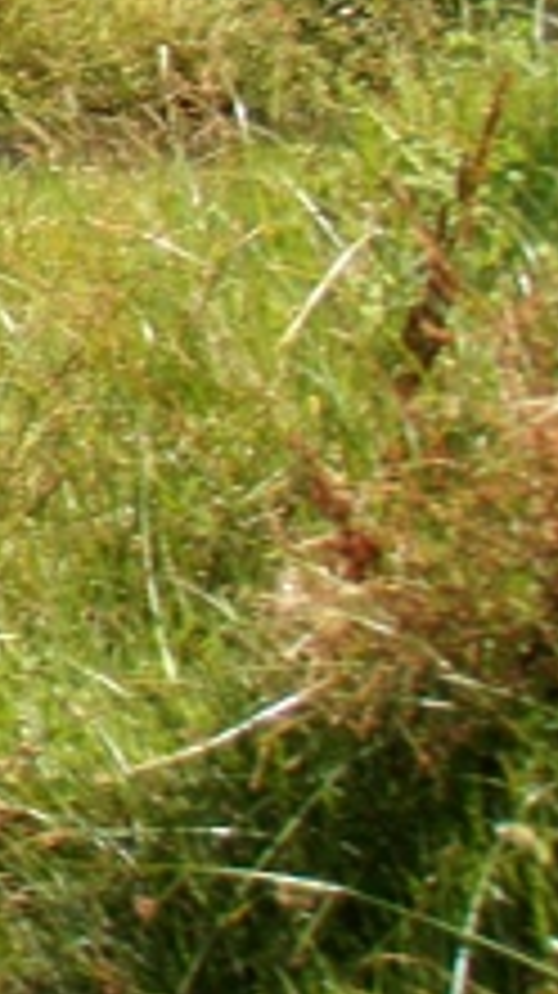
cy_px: -216
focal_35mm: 150
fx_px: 3953
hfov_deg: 7.1
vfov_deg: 13.9
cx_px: -1166
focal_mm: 6.7
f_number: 4
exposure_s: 1/320
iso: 80
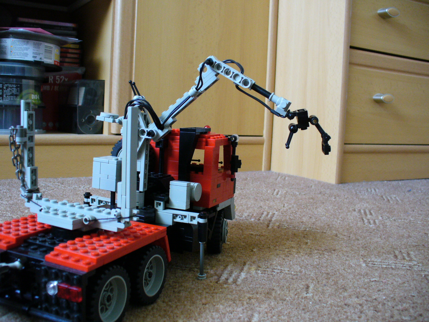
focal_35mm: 37
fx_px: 459
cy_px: 161
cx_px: 214
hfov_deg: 50.1
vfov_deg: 38.7
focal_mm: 6.1
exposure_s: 1/20
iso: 200
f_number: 2.8
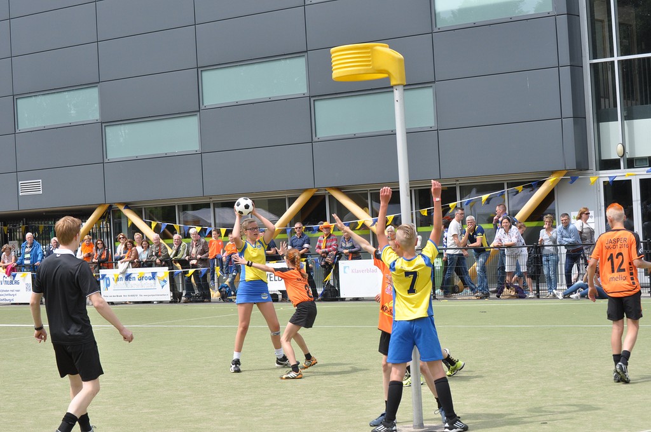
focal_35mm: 82
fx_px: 1490
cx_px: 326
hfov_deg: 24.6
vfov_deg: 16.5
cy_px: 216
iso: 400
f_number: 11
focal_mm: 55
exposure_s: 1/500
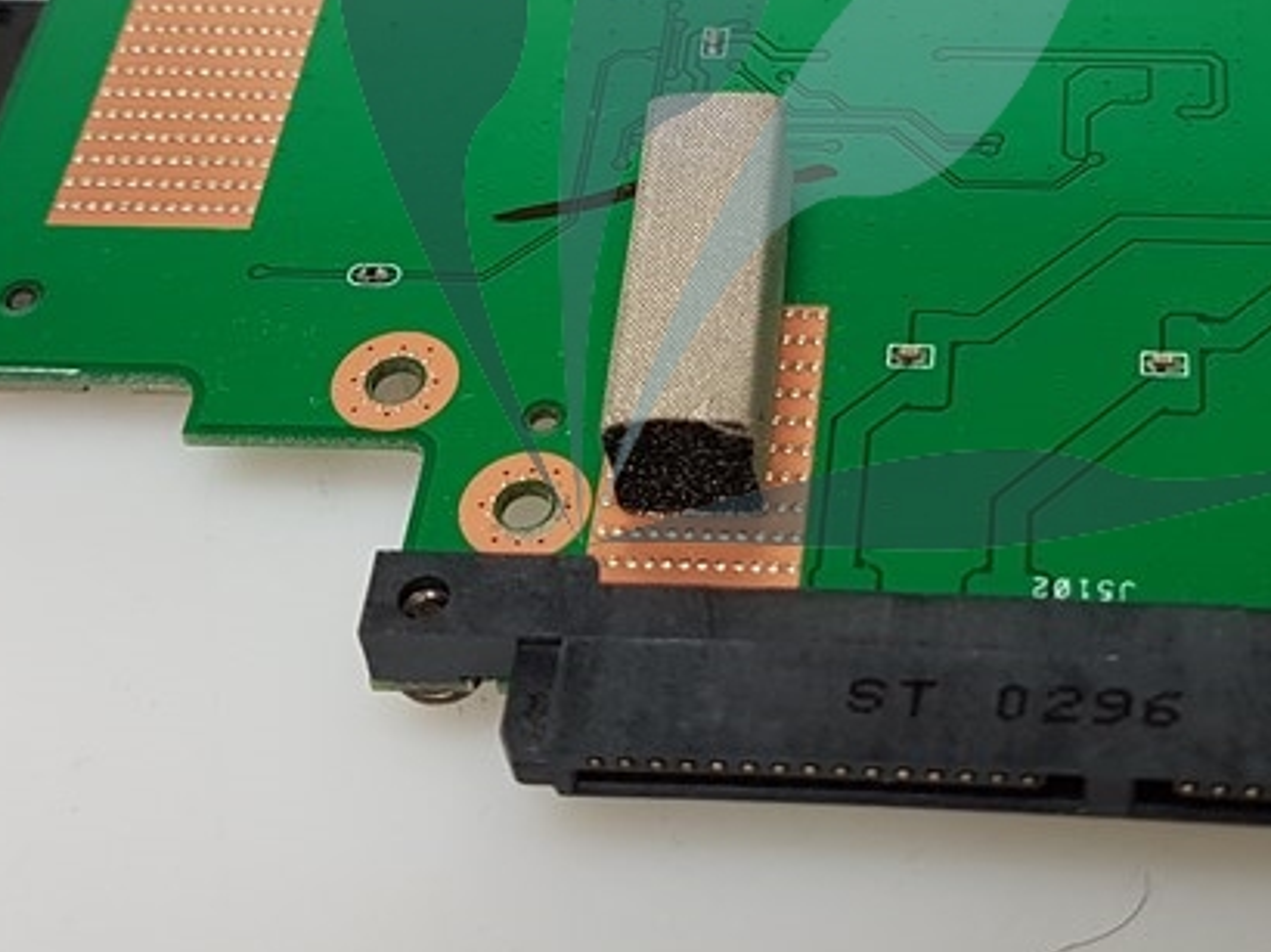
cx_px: 899
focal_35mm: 65
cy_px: 146
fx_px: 2385
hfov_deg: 29.5
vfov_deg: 22.2
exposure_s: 1/100
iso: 50
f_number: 1.7
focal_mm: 4.2
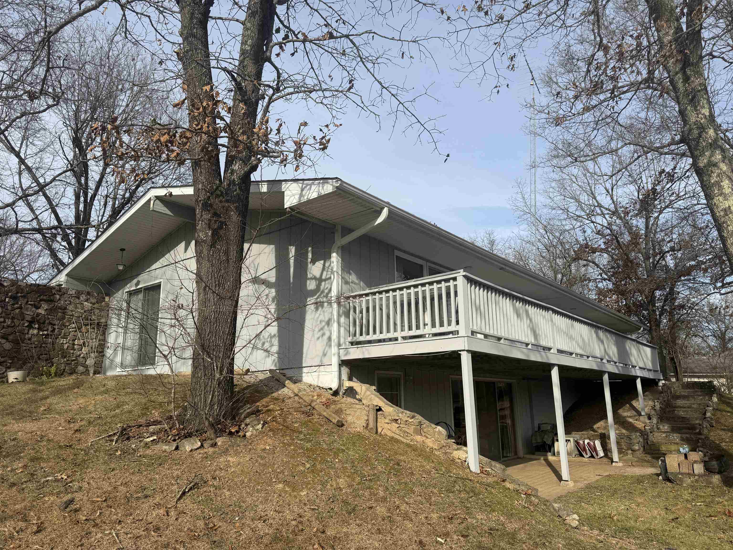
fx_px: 508
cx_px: 366
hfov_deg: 71.6
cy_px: 275
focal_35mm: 24
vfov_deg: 56.8
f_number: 1.78
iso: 80
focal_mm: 6.76
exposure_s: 1/4167
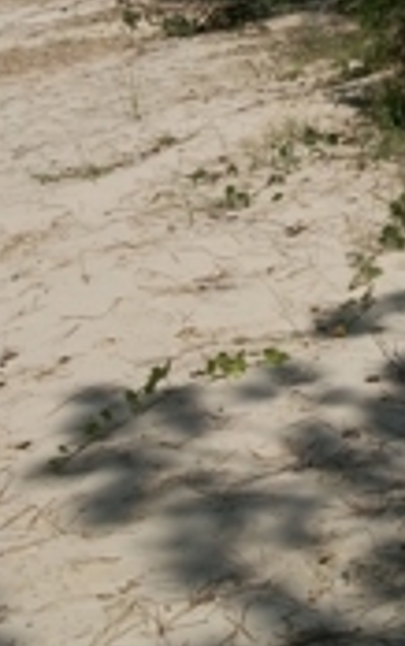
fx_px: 1375
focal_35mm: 78
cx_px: 368
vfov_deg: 26.3
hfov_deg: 16.5
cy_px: 219
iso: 80
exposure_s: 1/1000
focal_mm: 5.7
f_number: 5.5
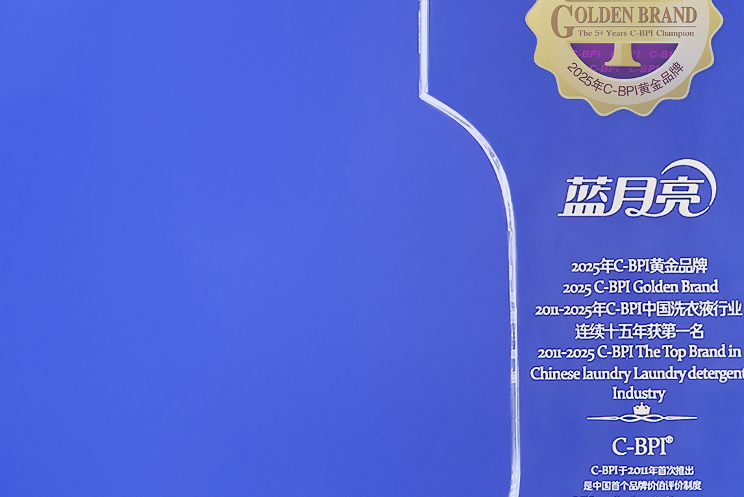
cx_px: 403
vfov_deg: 4.1
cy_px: 31
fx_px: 6884
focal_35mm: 333
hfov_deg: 6.2
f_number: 4
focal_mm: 90
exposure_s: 1/250
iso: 640
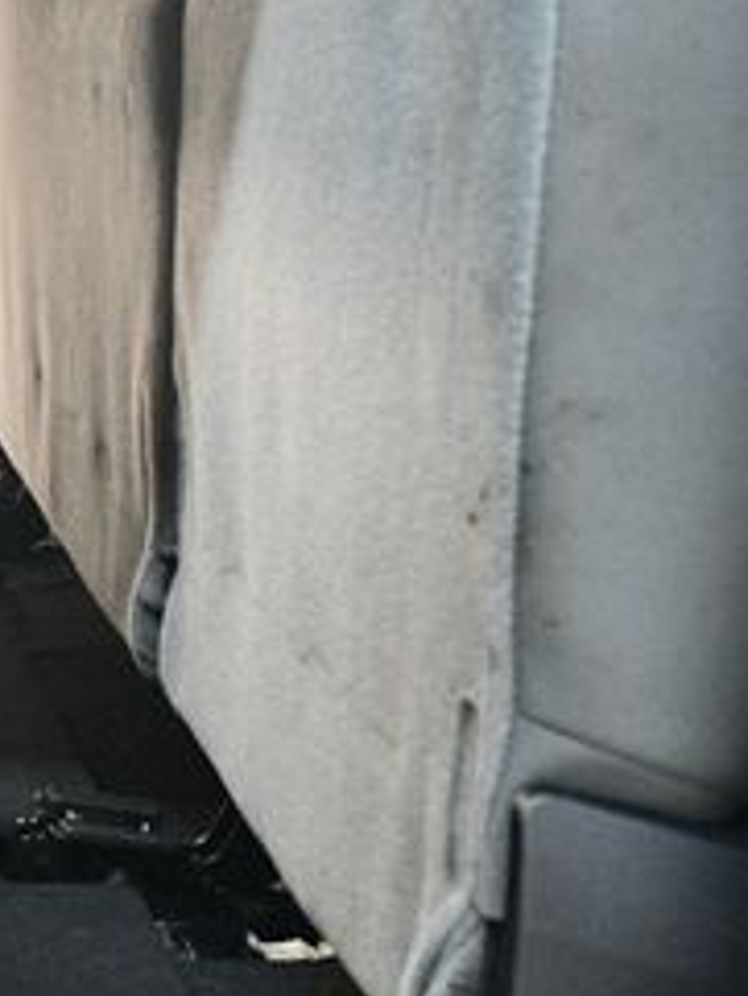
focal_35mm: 69
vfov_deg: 27.6
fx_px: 1986
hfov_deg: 18.6
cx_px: -413
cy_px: 798
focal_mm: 18
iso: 4000
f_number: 3.5
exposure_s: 1/60
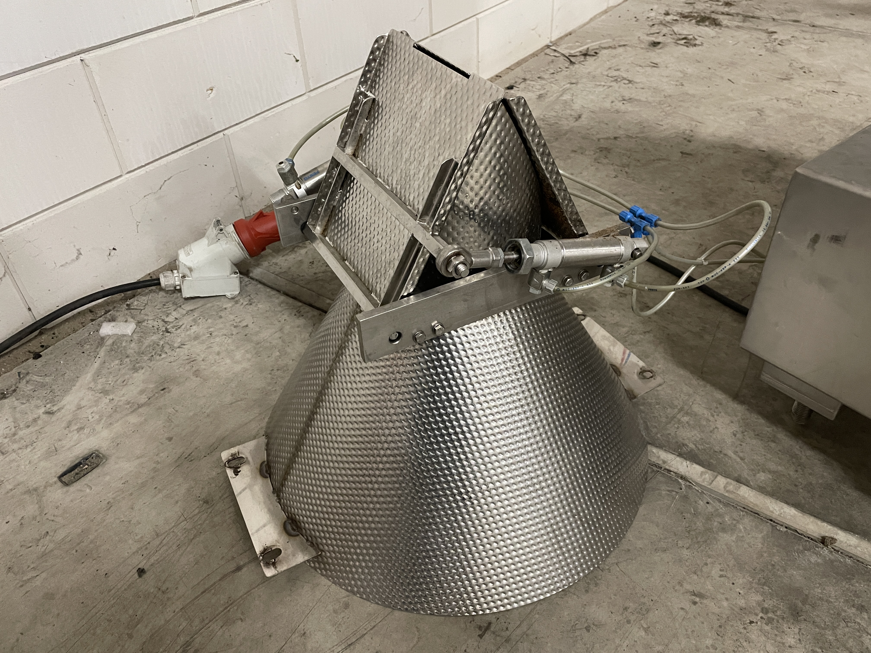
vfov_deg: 53.1
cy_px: 326
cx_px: 436
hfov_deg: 67.3
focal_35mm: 26
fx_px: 654
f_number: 1.6
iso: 400
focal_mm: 4.2
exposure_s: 1/33
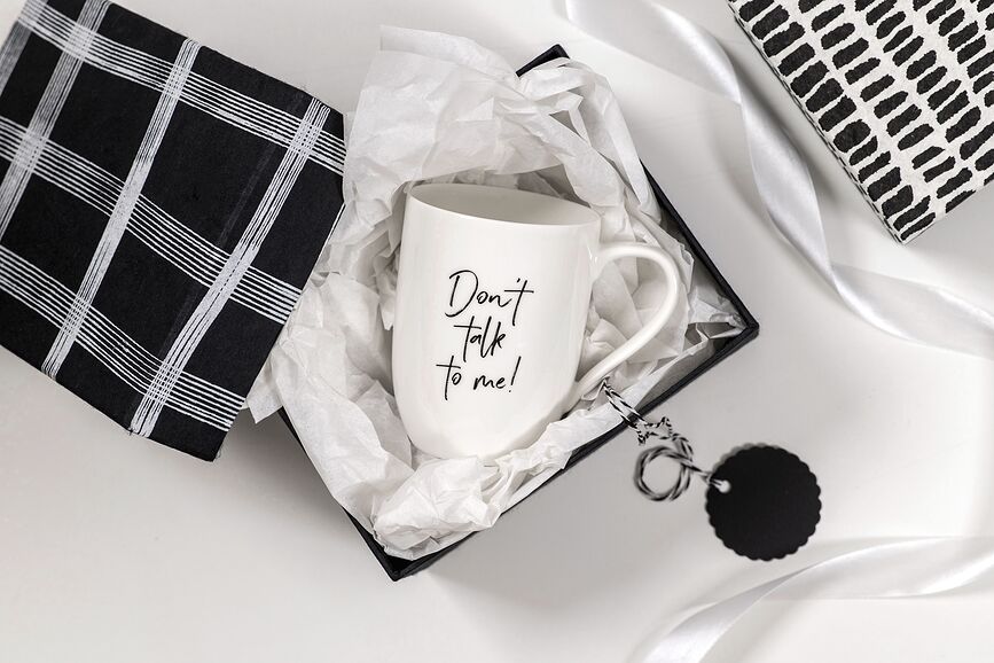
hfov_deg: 23.9
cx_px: 497
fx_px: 2347
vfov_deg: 16.1
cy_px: 332
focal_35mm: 85
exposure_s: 1/8
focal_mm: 85
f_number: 7.1
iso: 100
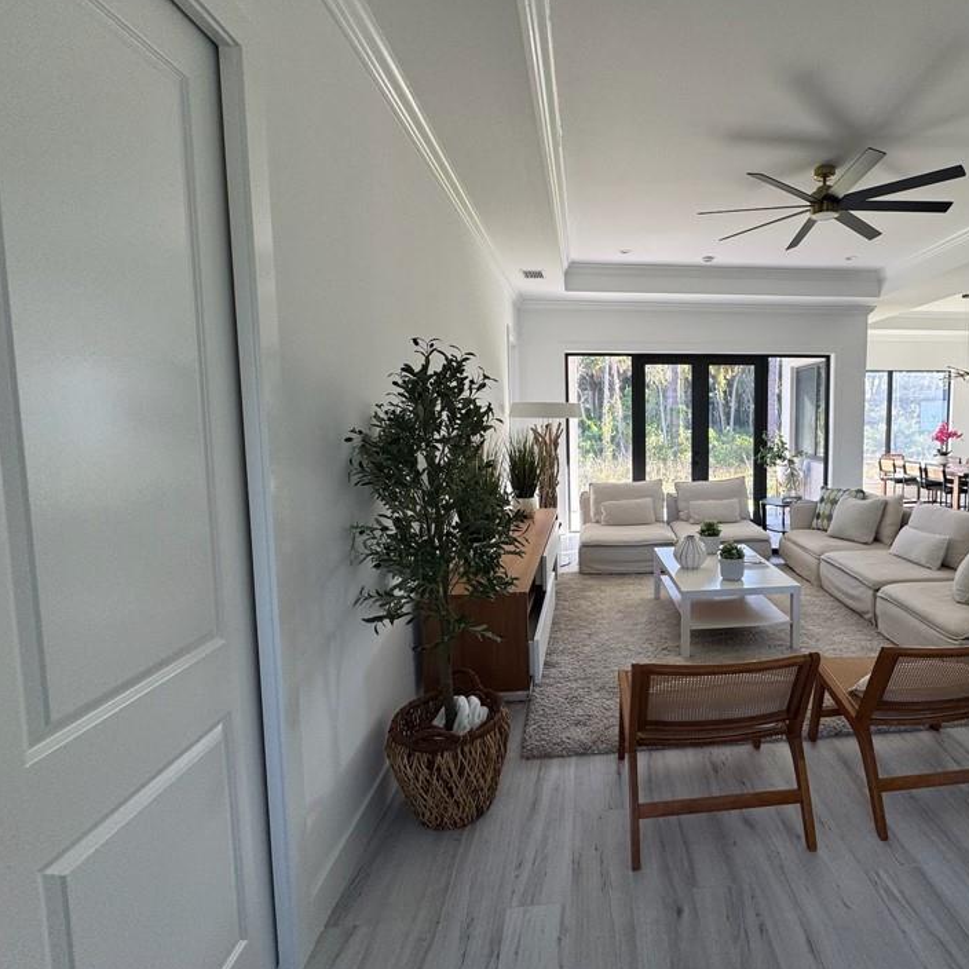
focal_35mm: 18
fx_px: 570
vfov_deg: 80.7
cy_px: 467
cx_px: 657
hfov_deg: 77.8
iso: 80
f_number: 2.2
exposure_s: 1/99
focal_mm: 2.22
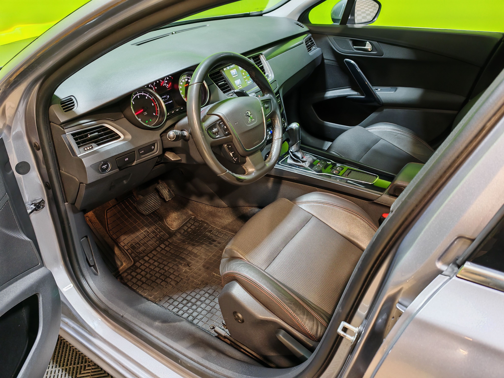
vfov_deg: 51.4
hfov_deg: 65.3
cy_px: 189
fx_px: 393
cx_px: 252
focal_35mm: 27
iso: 50
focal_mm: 6.83
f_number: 1.4
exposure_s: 1/50
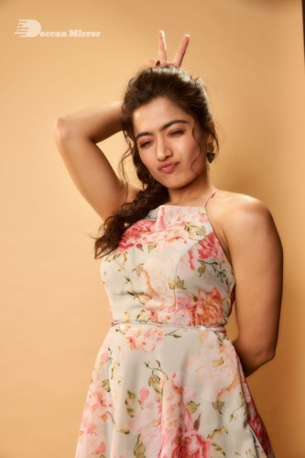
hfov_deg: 29.8
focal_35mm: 45
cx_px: 152
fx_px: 572
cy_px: 229
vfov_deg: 43.6
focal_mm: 45
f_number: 6.7
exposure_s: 1/200
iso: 1250
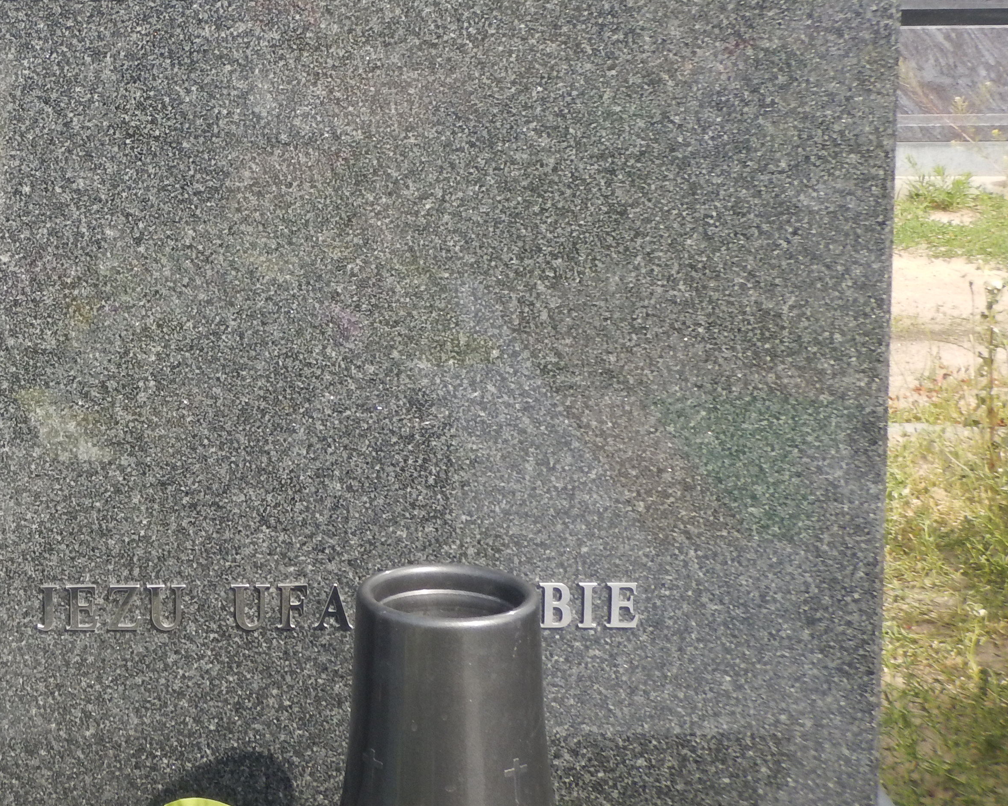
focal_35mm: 92
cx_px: 26
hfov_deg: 20.2
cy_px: 105
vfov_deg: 16.5
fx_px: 2744
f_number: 4.3
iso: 125
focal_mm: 8.5
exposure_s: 1/250
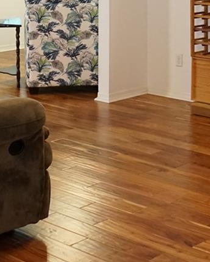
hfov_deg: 15.7
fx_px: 762
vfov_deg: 18.5
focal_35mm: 98
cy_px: -56
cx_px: 107
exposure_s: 1/60
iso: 4000
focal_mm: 28
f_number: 5.6
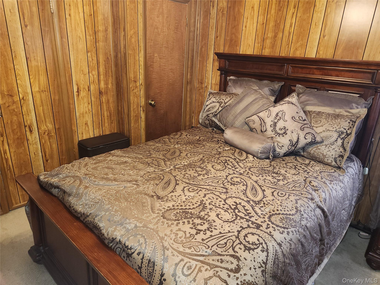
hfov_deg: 73.9
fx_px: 252
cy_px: 142
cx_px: 190
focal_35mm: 23
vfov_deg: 58.9
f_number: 1.8
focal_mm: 5.4
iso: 125
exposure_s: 1/13
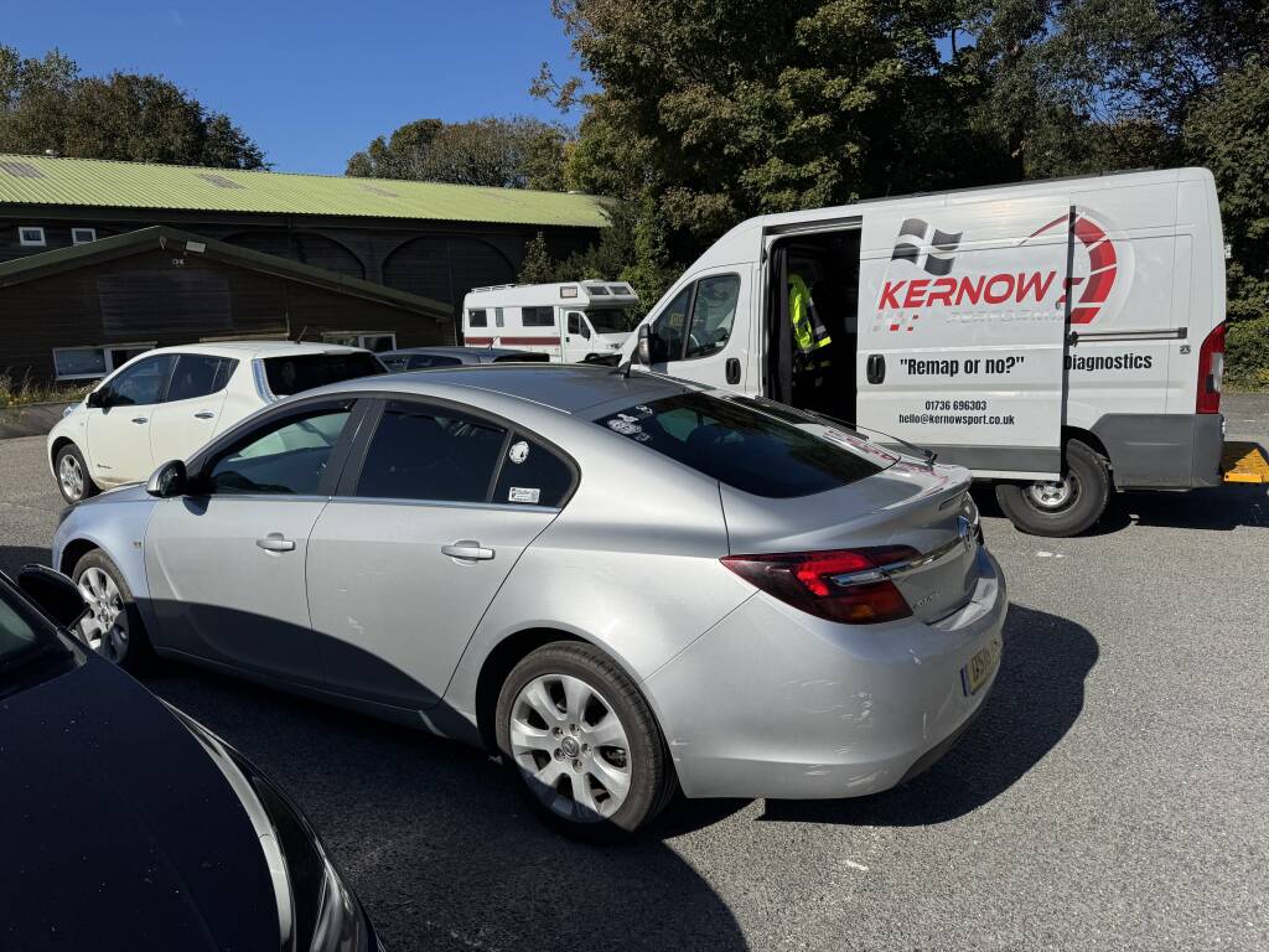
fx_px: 880
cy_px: 476
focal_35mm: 24
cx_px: 634
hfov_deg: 71.6
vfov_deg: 56.8
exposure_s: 1/10417
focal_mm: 6.76
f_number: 1.78
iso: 80
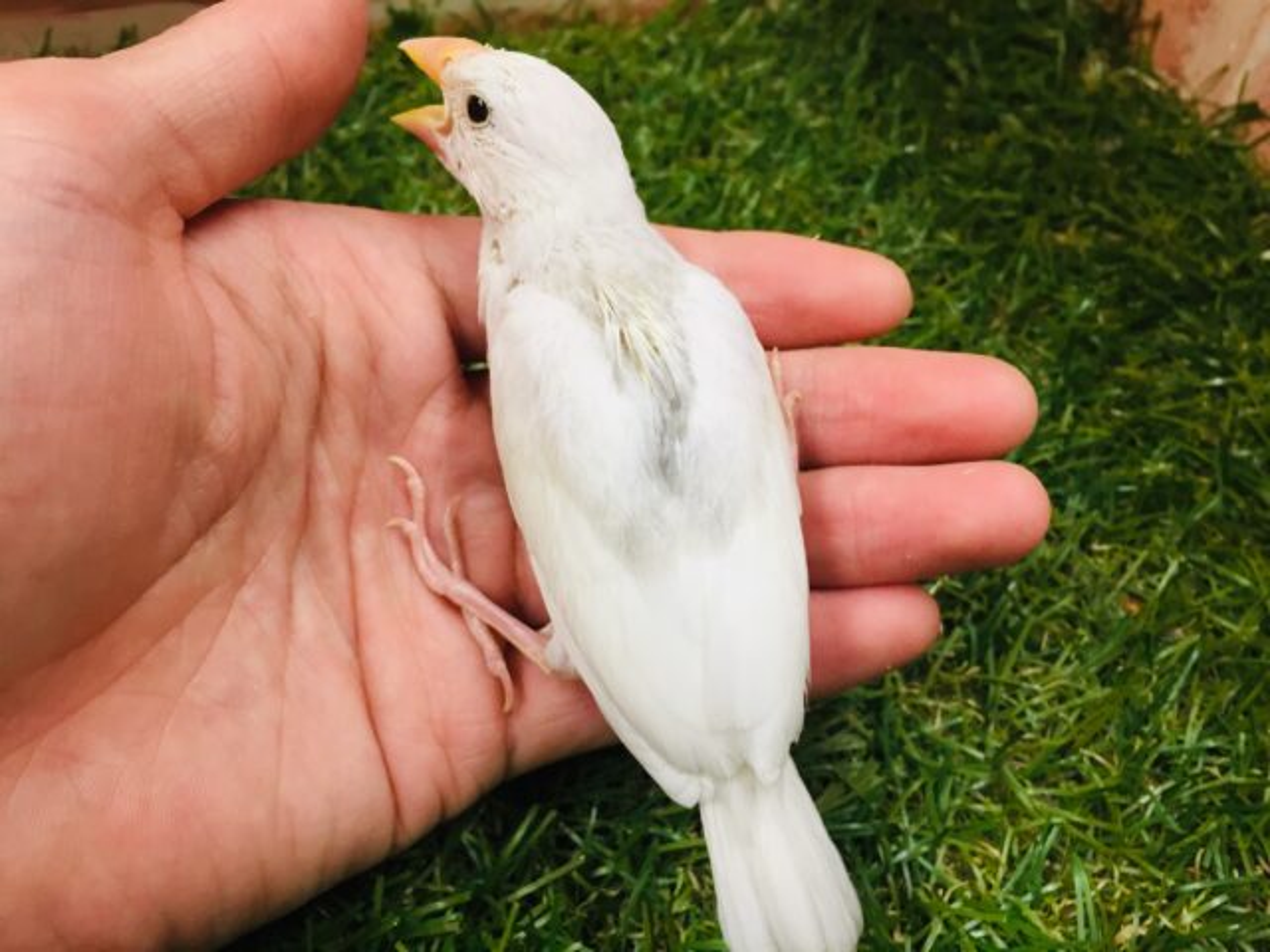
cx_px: 635
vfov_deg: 48.2
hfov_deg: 61.7
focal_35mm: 29
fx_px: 1064
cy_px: 476
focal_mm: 4.15
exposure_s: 1/30
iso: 40
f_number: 2.2
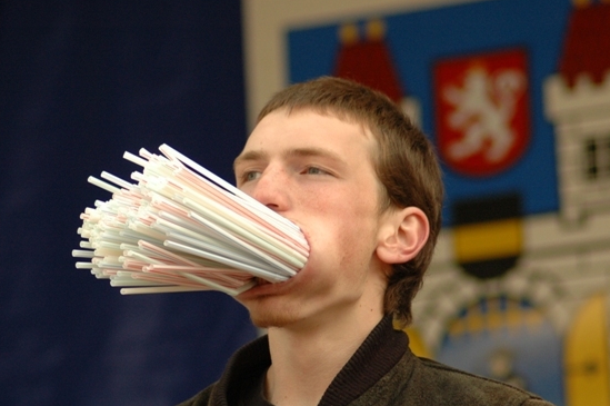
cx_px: 248
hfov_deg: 6.5
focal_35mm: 317
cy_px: 255
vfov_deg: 4.3
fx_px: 5362
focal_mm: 145
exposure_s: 1/160
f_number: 4.5
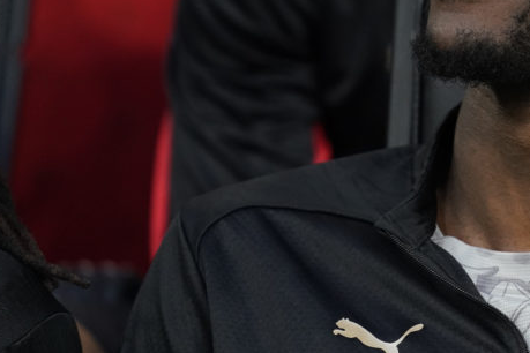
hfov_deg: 3.1
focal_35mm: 670
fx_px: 9863
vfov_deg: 2.1
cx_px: 510
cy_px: 58
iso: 2500
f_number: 3.2
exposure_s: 1/800
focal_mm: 300
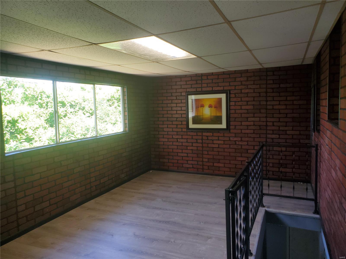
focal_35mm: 26
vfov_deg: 53.1
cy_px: 130
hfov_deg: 67.3
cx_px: 173
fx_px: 260
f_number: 2.4
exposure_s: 1/60
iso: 50
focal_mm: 4.3
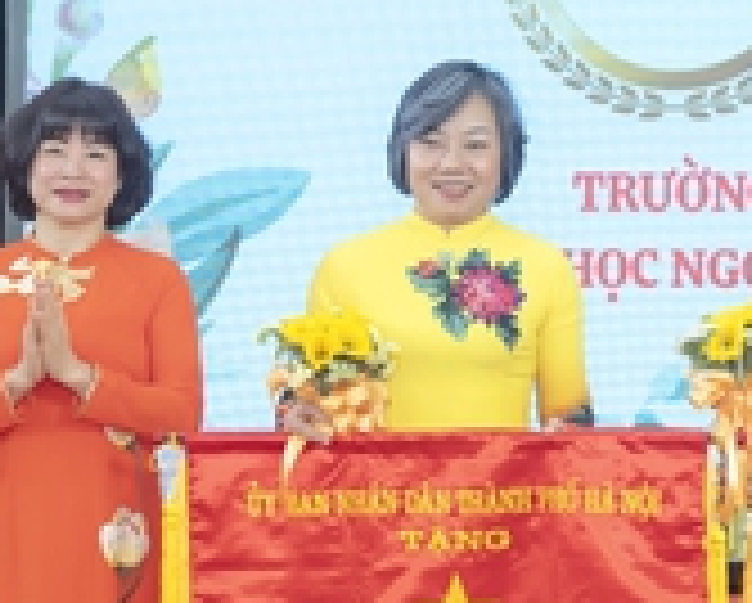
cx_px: 684
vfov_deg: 11.0
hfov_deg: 13.5
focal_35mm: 141
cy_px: 200
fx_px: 3142
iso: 1600
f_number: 4
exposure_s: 1/160
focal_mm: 34
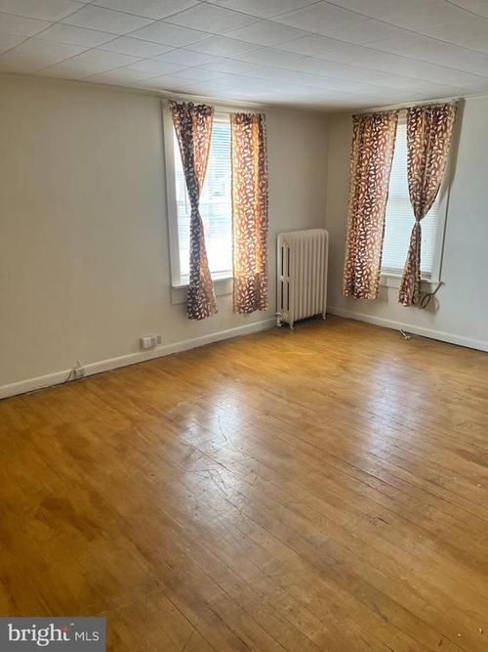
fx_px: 489
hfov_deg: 53.0
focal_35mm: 26
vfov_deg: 67.3
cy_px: 326
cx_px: 244
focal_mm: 5.1
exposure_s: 1/120
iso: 125
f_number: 1.6
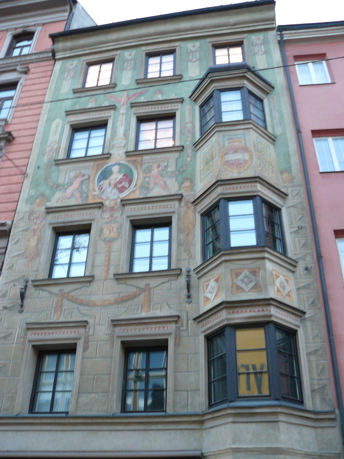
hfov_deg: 39.7
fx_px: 477
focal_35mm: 36
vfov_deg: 51.4
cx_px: 172
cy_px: 230
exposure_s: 1/10
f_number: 2.8
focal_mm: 6
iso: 200
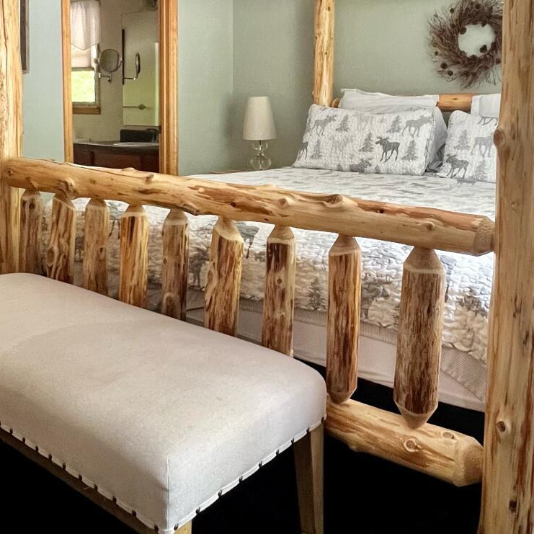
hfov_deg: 52.4
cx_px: 305
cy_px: 168
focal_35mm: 31
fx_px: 541
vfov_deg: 51.3
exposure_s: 1/60
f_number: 1.8
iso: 500
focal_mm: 1.57
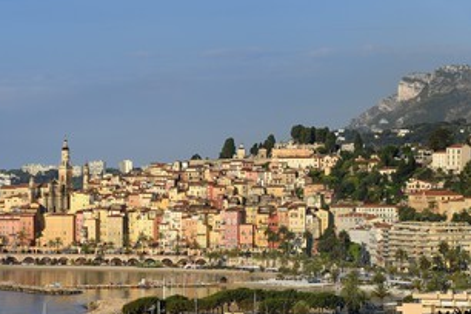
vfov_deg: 7.4
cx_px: 151
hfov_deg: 11.1
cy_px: 199
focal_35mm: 185
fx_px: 2420
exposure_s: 1/250
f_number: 13
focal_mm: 135
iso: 200
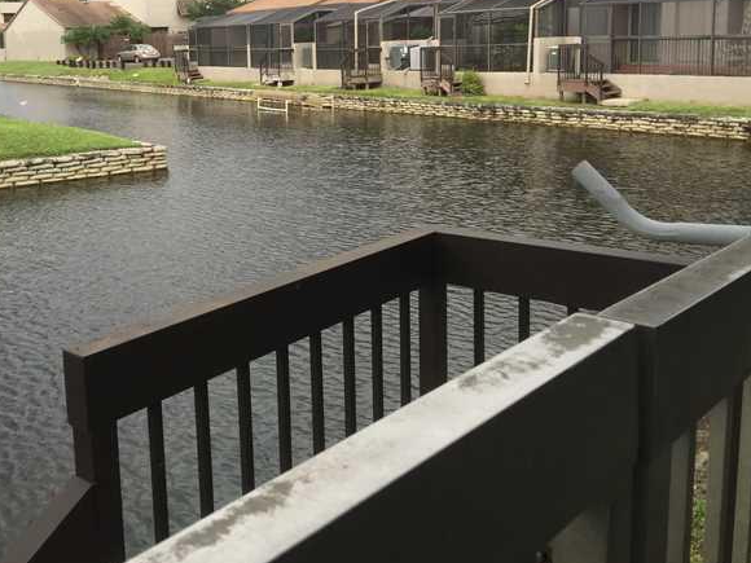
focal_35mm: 40
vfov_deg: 35.6
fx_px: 868
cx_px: 297
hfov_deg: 46.5
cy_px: 184
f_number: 2.2
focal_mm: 4.15
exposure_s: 1/455
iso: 32
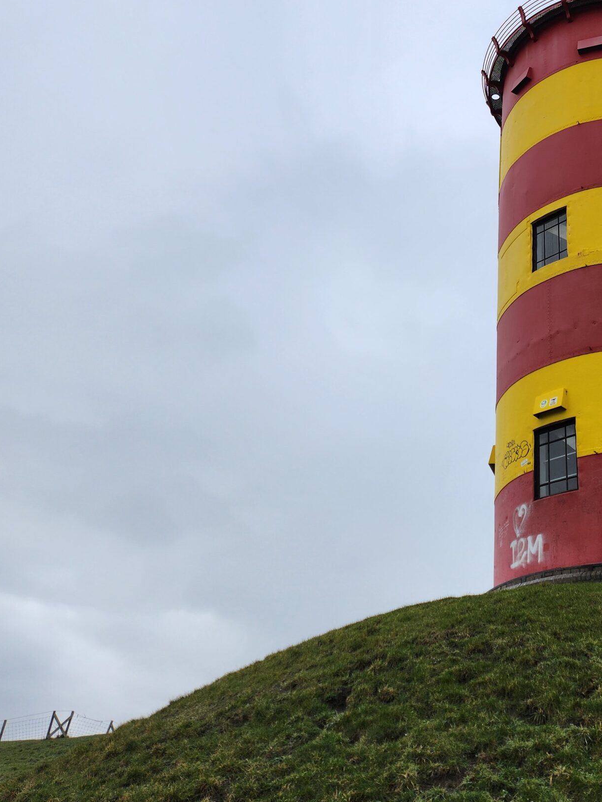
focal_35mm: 38
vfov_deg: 47.5
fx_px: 881
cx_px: 451
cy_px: 222
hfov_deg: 36.8
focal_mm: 5
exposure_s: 1/2565
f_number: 1.8
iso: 50
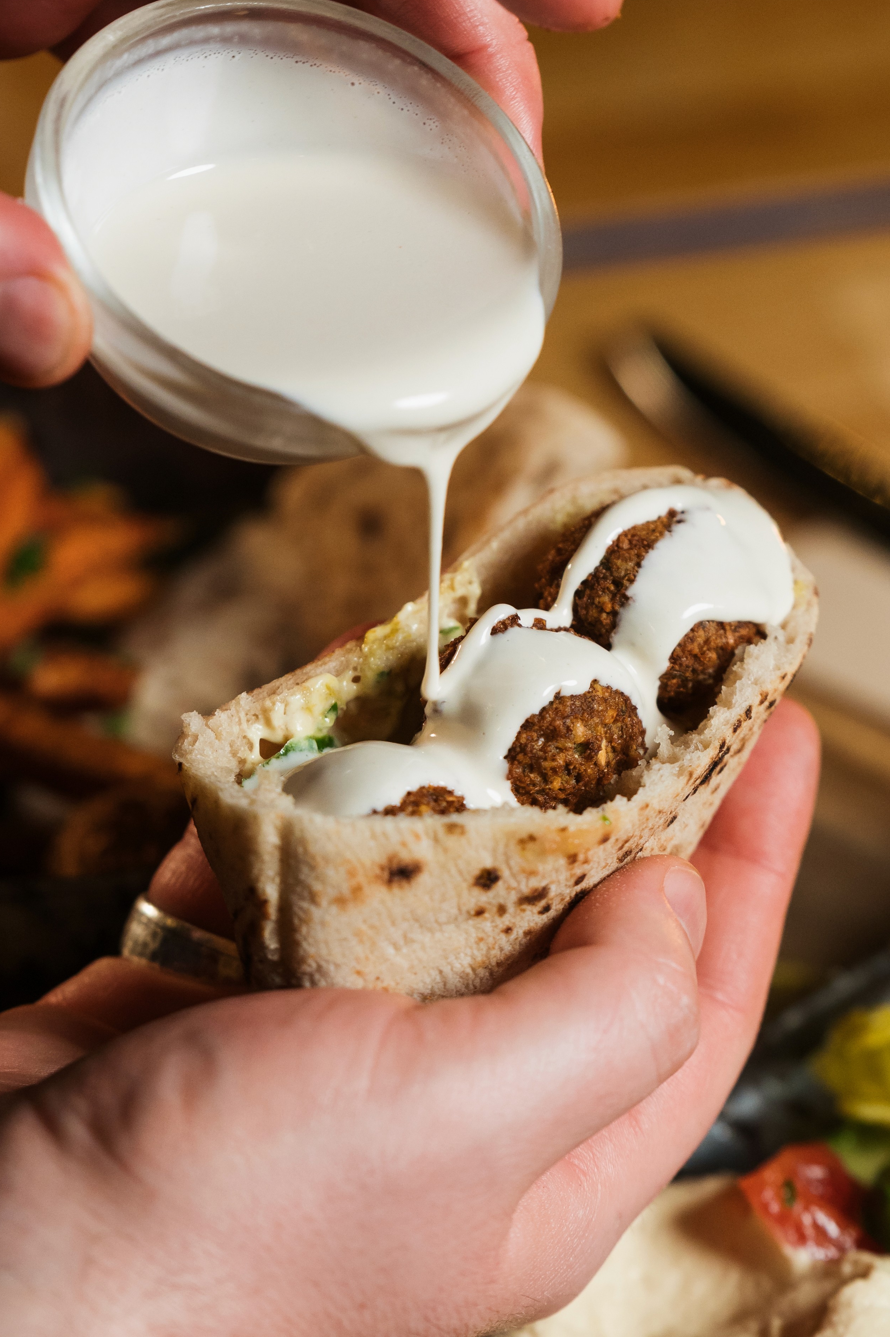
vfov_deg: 7.4
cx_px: 499
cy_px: 488
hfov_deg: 4.9
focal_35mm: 280
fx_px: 10397
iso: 1600
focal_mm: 175
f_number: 4
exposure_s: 1/400
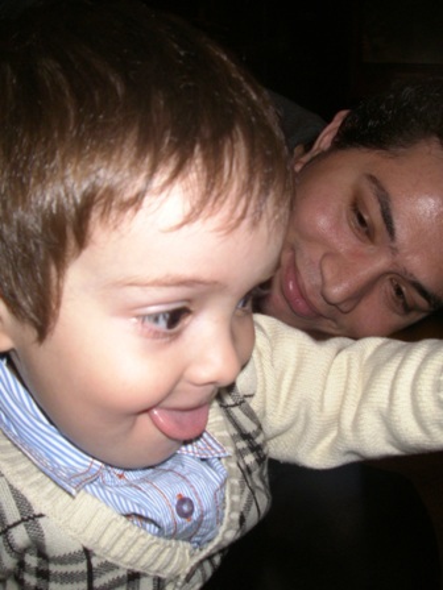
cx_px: 222
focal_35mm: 38
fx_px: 648
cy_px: 295
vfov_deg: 49.0
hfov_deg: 37.7
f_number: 3.3
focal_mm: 6.3
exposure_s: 1/40
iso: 160
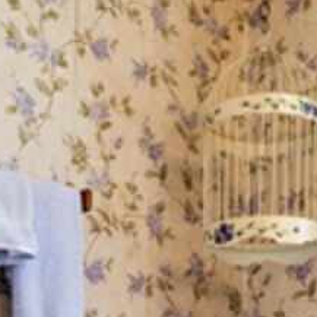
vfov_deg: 20.4
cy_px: 501
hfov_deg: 24.7
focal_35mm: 70
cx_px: 168
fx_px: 725
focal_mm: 14
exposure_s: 1/10
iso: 200
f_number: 4.5
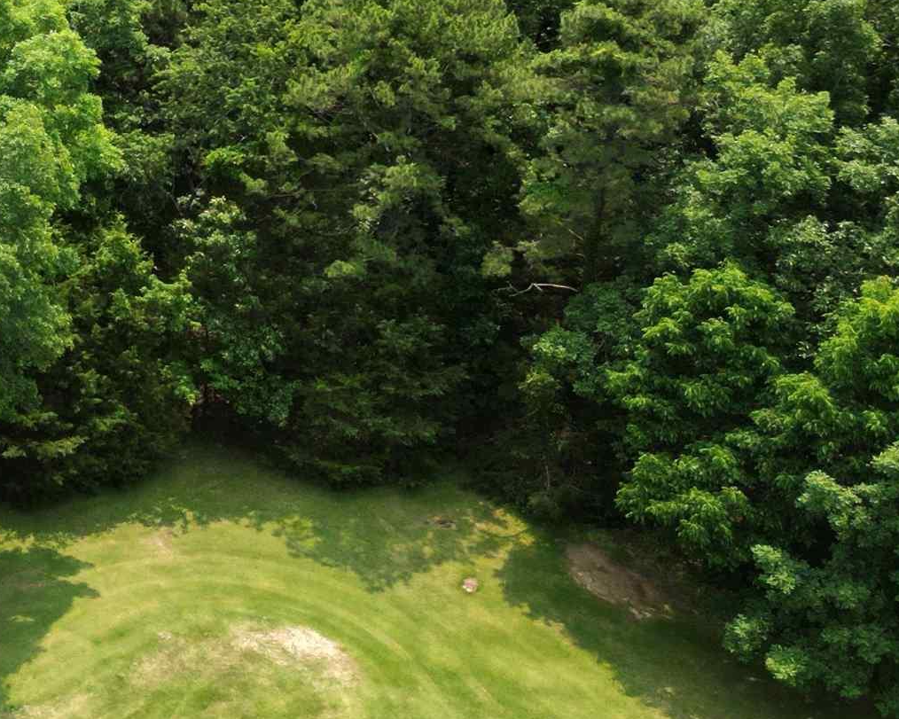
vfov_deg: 20.5
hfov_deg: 23.2
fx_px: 1889
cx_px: -324
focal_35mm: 71
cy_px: -80
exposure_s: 1/2000
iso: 100
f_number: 1.7
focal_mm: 6.72
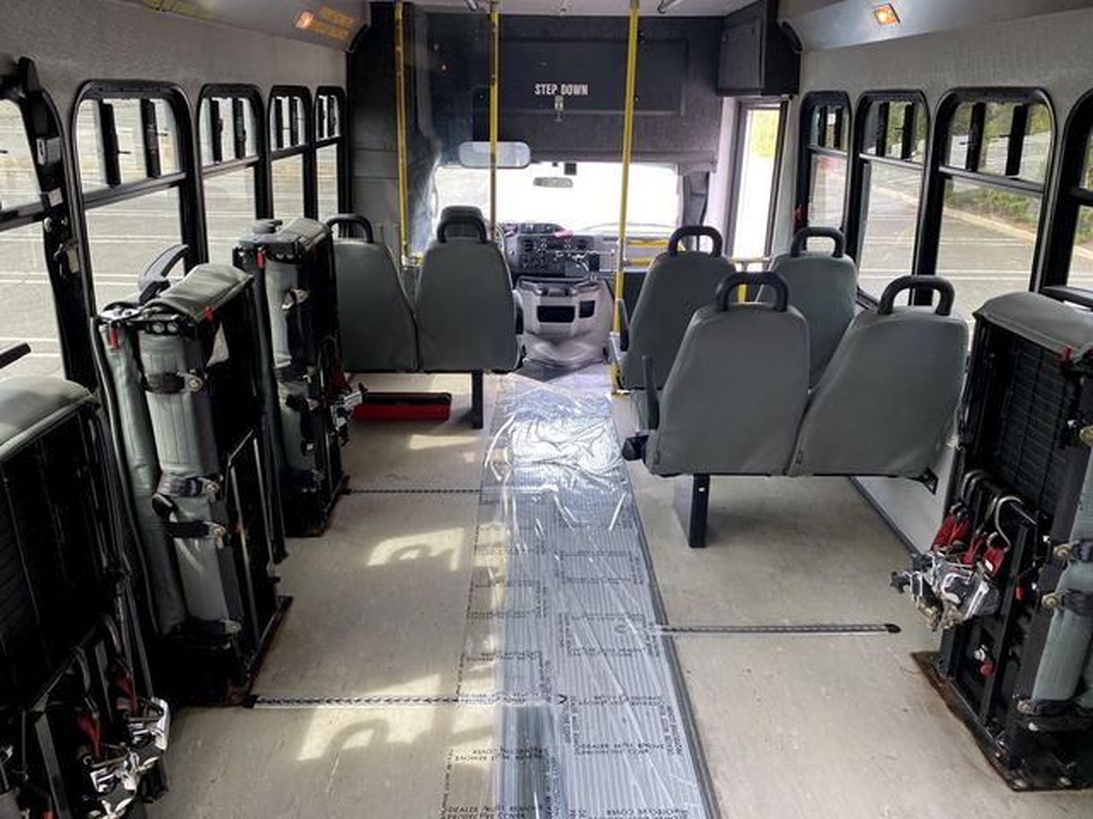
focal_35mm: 26
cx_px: 546
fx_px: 821
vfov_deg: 53.1
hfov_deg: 67.3
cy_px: 410
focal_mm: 4.25
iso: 125
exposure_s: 1/121
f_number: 1.8
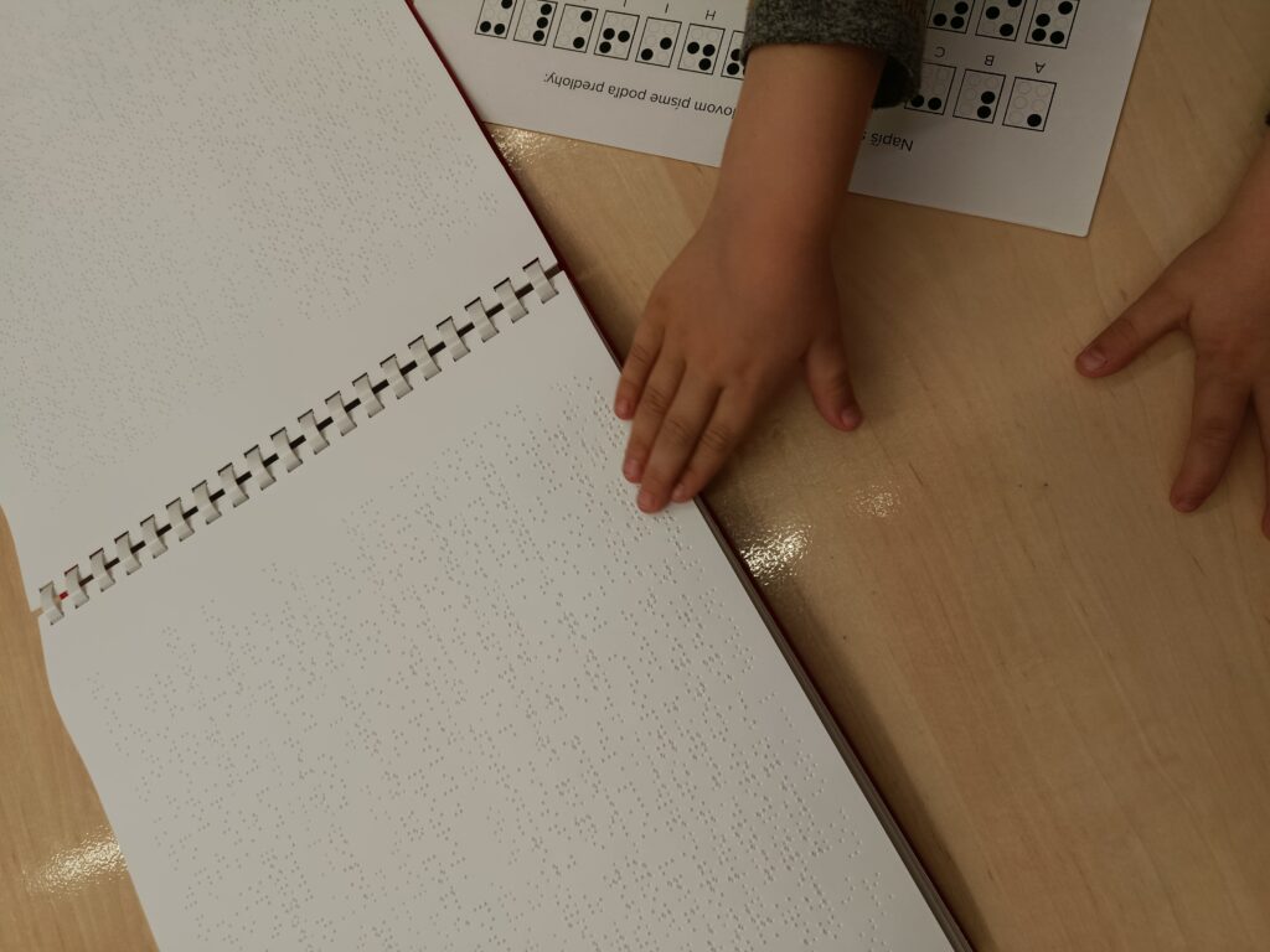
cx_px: 635
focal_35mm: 24
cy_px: 476
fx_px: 881
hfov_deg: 71.6
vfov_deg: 56.8
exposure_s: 1/100
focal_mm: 5.24
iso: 68
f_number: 1.7
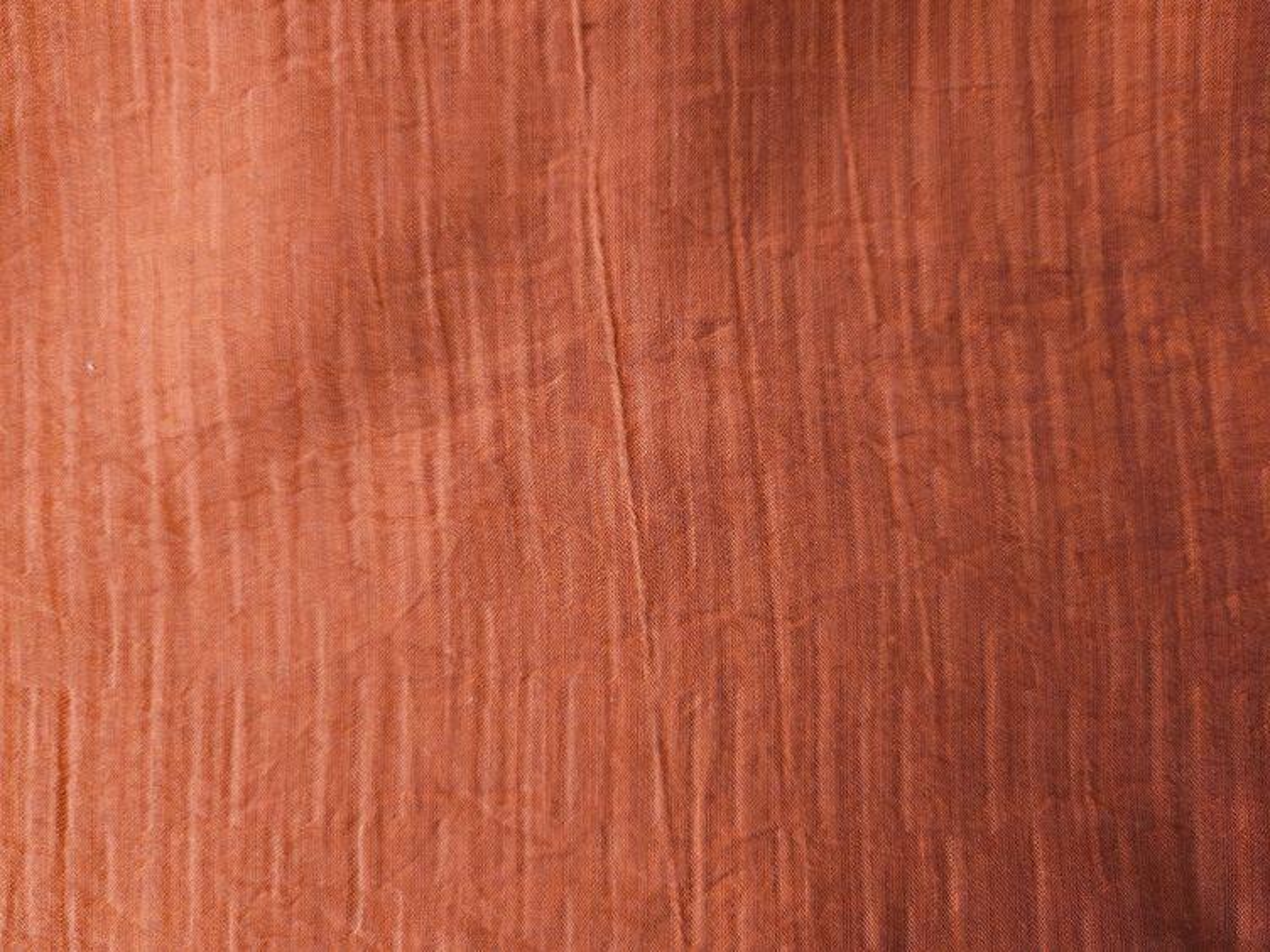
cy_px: 476
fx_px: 881
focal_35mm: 24
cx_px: 635
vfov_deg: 56.8
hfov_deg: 71.6
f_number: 1.8
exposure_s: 1/90
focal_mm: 5
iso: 125
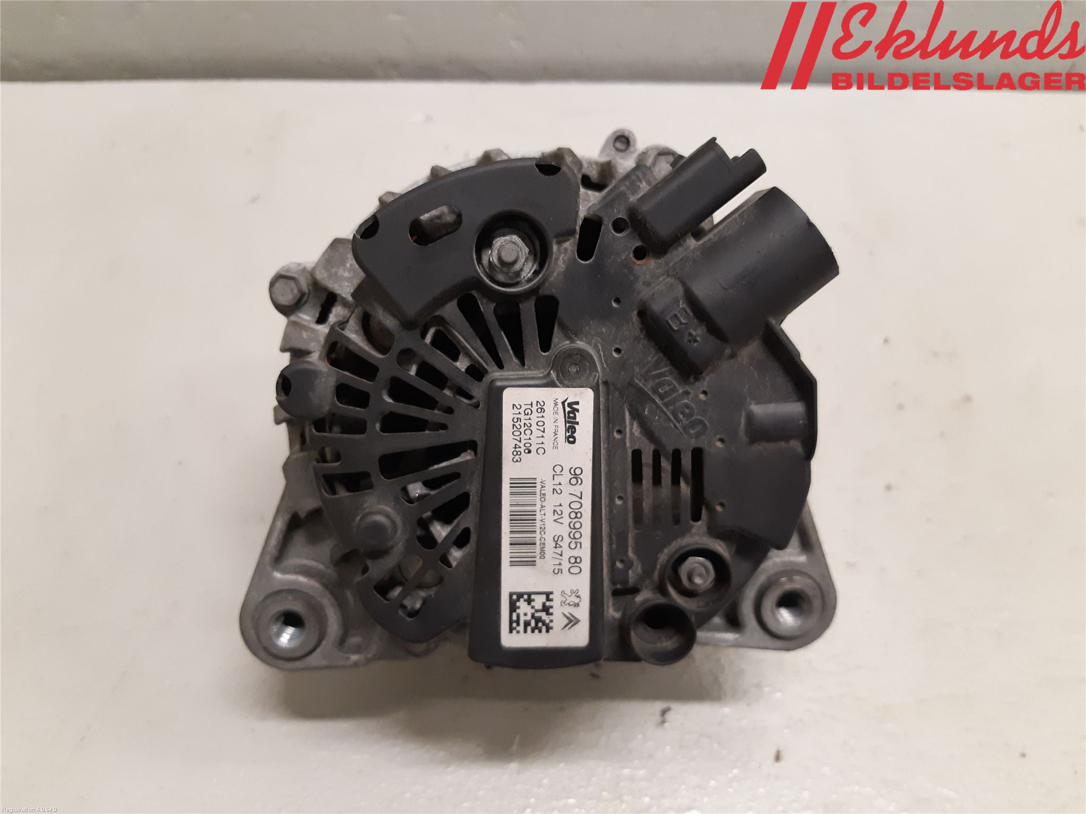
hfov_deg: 67.3
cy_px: 407
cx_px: 543
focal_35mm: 26
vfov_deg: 53.1
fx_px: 816
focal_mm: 3.93
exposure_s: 1/50
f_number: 1.7
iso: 250
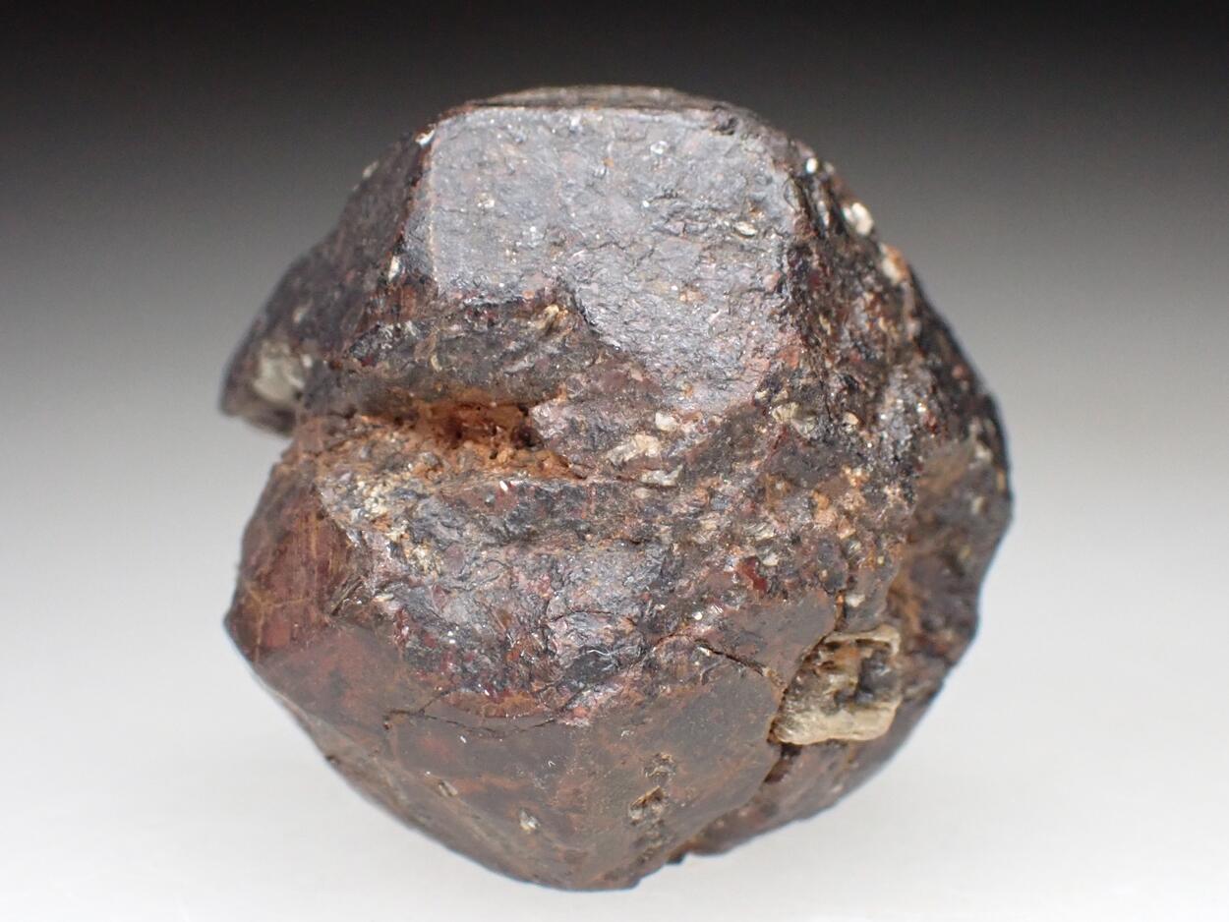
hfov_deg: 19.6
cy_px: 461
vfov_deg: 14.8
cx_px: 614
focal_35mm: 100
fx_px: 3551
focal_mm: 18
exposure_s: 1/320
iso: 800
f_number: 6.3
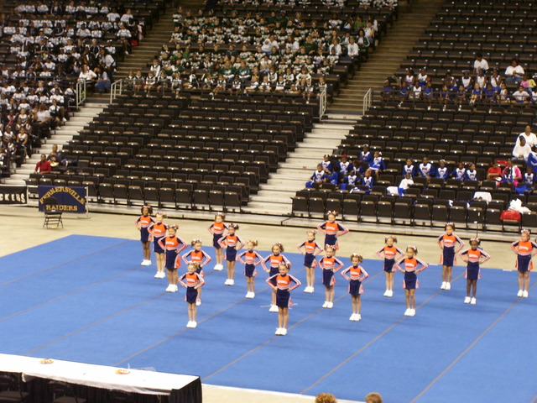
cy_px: 202
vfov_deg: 14.5
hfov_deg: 19.3
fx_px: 1582
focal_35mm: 102
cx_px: 268
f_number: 4.6
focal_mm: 16.8
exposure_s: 1/15
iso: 160
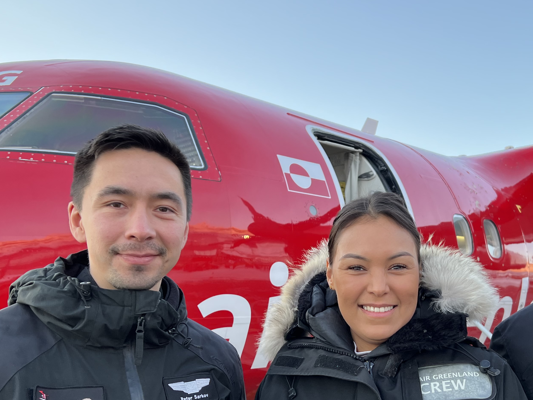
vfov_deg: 33.9
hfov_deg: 44.5
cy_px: 279
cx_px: 327
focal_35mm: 42
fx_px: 647
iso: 50
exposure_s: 1/121
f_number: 1.5
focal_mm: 5.7
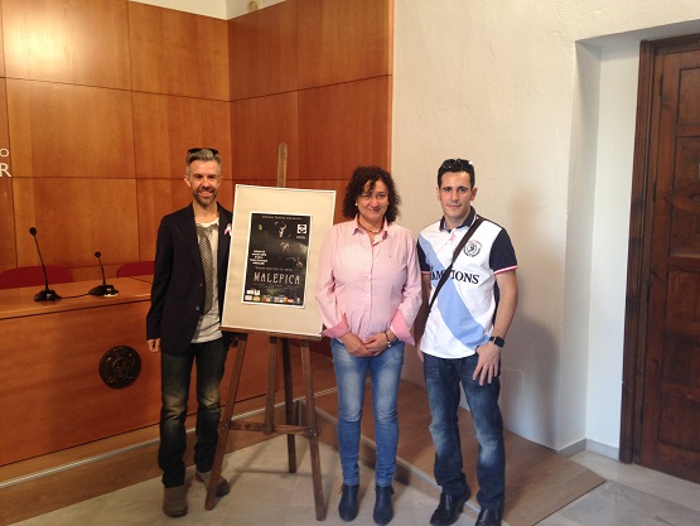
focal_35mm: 33
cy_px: 263
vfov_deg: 43.0
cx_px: 350
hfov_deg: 55.3
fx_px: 668
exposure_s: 1/24
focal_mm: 4.12
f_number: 2.4
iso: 50
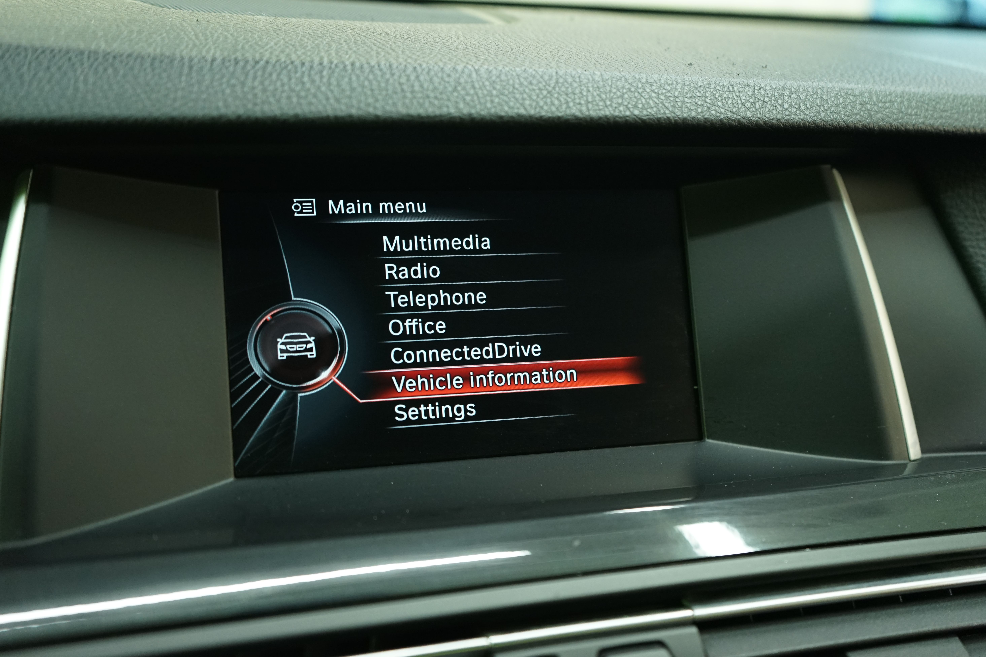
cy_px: 321
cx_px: 497
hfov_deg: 47.4
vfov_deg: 32.6
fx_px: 1123
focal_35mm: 41
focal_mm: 40
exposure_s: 1/30
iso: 1600
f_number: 4.5
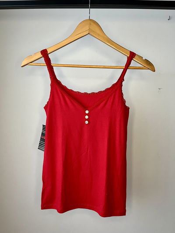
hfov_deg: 53.1
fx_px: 175
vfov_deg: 67.3
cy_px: 116
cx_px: 88
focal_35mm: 26
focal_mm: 5.1
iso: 250
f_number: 1.6
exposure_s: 1/60
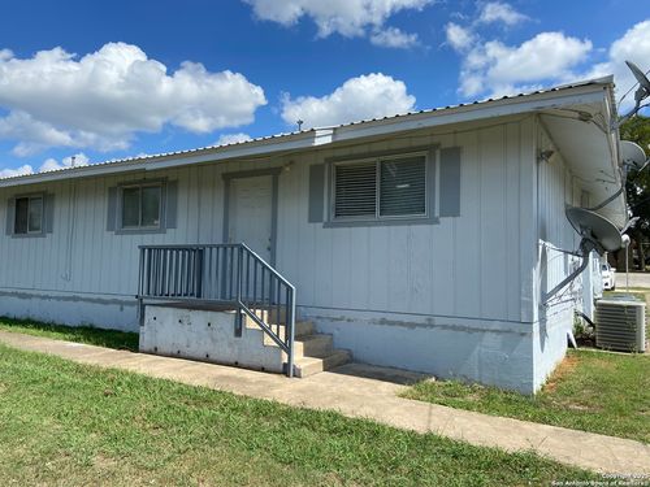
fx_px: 488
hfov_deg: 67.3
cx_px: 325
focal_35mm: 26
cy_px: 244
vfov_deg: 53.1
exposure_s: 1/2967
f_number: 1.8
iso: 32
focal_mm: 4.25
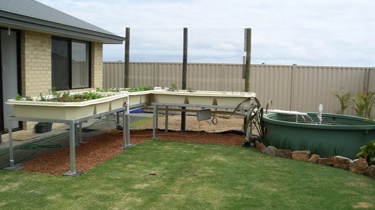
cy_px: 117
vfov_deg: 29.0
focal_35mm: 41
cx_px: 188
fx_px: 408
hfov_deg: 49.4
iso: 64
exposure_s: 1/400
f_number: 6
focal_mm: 7.8
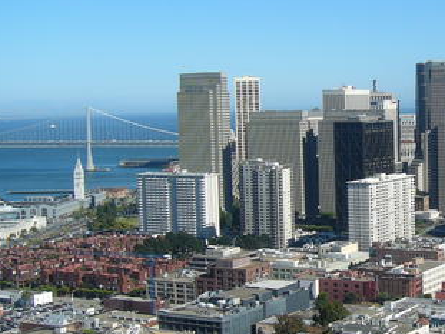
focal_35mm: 72
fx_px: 925
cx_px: 379
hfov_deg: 26.4
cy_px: 155
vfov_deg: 20.4
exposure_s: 1/160
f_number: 8
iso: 50
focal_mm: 5.8
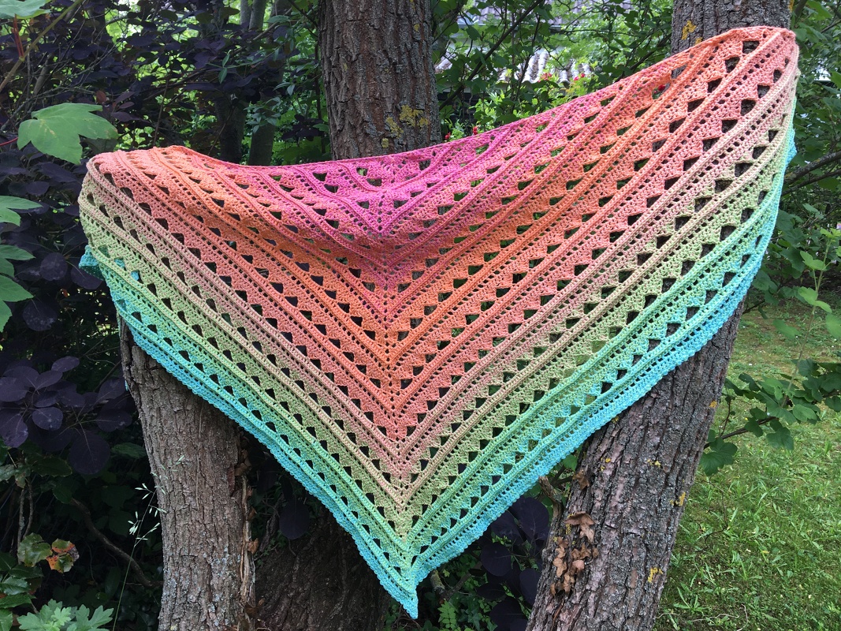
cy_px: 316
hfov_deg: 61.7
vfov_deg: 48.2
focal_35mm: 29
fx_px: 704
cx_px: 420
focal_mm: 4.15
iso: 25
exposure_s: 1/131
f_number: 2.2
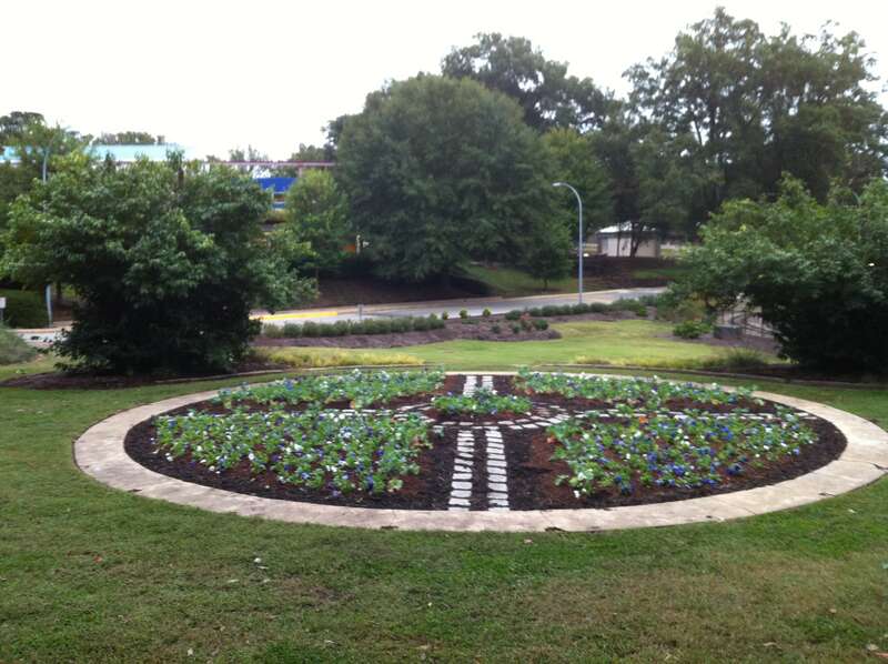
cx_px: 444
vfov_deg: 40.6
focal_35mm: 35
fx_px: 897
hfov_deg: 52.7
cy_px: 332
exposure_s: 1/15
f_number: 2.8
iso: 160
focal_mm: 3.85
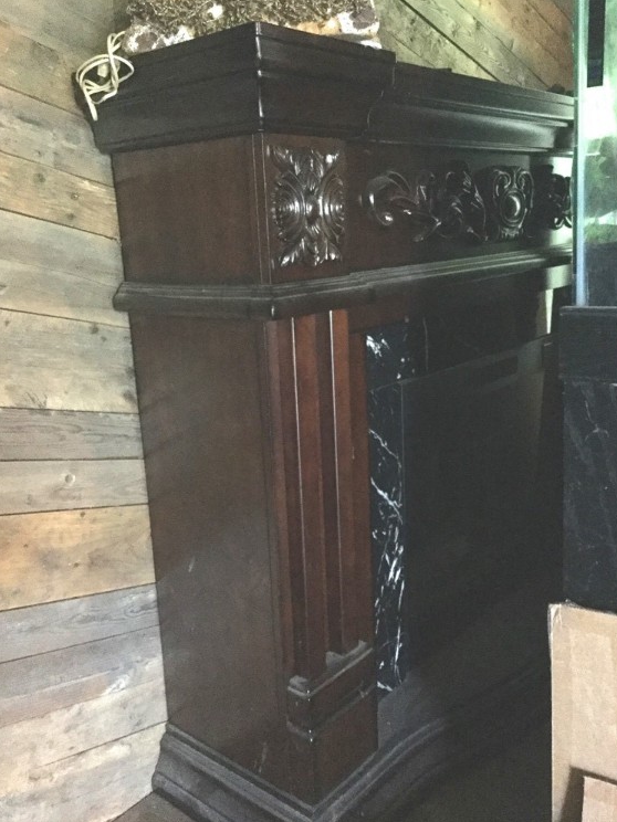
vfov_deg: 56.8
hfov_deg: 44.2
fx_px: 760
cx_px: 314
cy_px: 402
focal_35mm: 32
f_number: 2.4
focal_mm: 3.3
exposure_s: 1/15
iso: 800
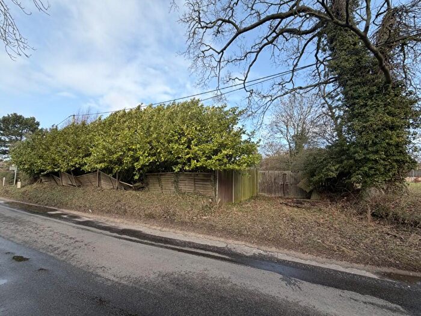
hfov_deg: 102.1
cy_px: 158
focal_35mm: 14
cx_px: 210
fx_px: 170
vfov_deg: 85.7
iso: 40
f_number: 2.2
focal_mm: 2.22
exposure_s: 1/579
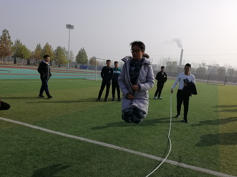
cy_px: 100
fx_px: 205
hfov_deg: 60.0
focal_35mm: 30
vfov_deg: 46.7
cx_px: 120
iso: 50
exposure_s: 1/1761
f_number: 2.2
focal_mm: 3.81
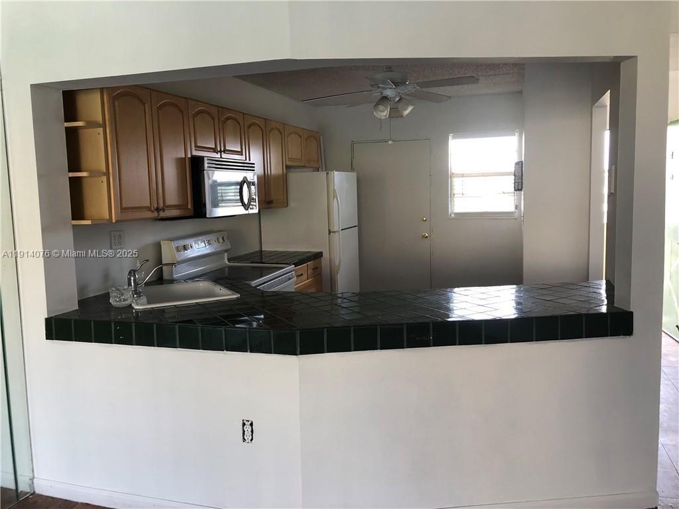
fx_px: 549
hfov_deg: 63.4
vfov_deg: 49.7
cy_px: 254
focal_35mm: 28
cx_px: 340
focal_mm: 3.99
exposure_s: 1/30
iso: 32
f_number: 1.8
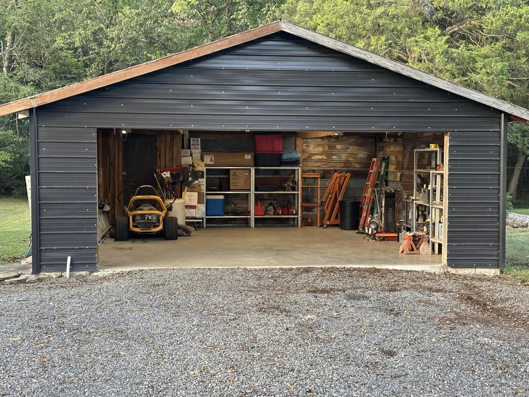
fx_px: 734
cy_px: 198
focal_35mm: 48
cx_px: 264
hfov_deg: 39.7
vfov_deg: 30.3
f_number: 1.78
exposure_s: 1/102
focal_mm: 6.86
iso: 80
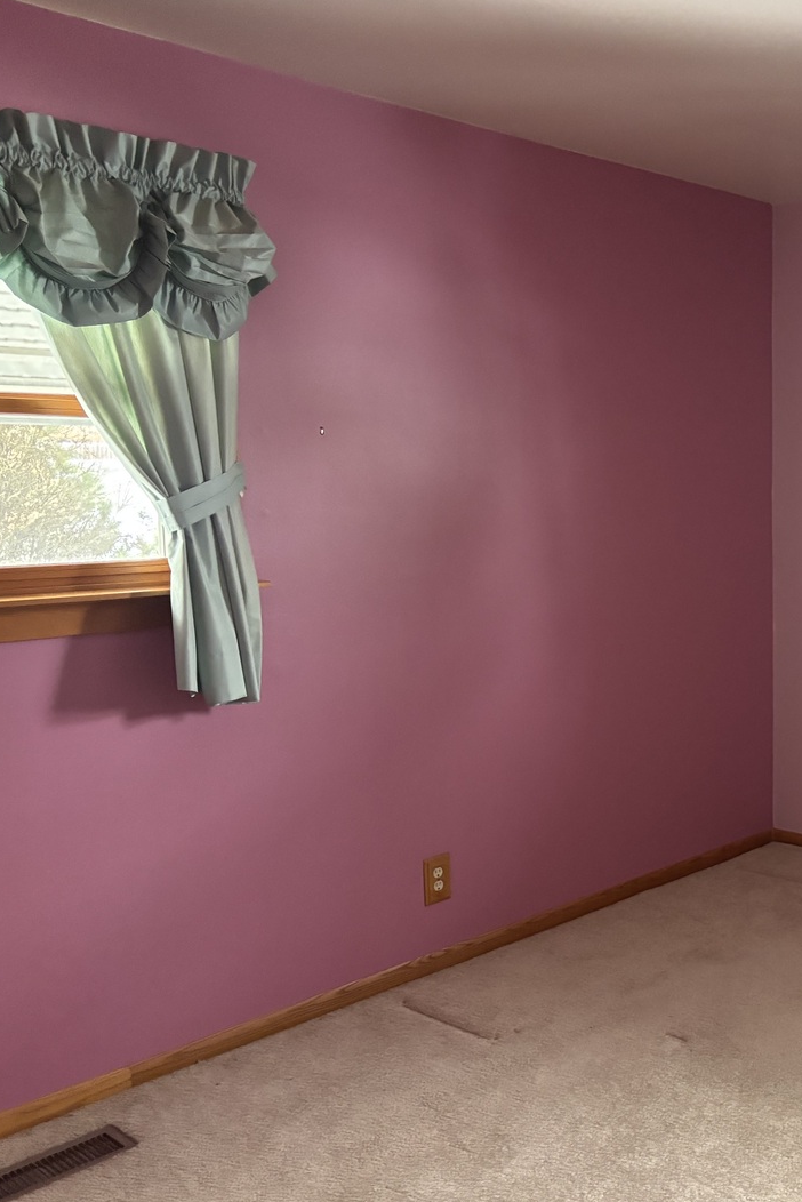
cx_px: 808
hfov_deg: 32.9
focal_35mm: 37
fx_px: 1236
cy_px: 608
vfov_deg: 51.9
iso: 500
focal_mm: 5.96
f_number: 1.6
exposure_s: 1/54
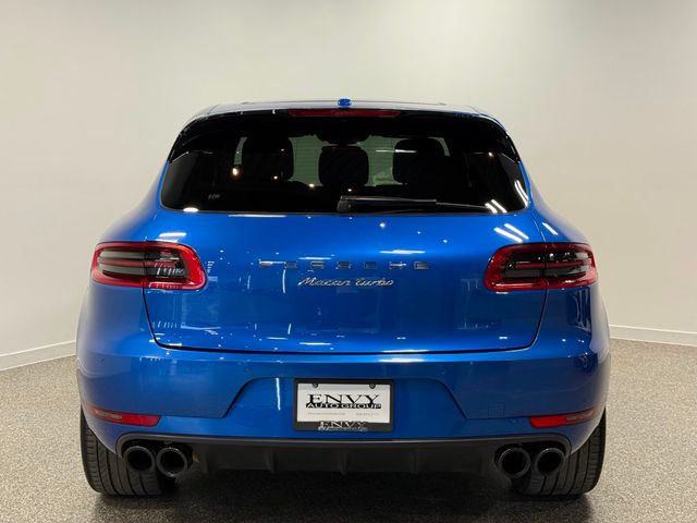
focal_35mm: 48
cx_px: 348
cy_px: 262
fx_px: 966
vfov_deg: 30.3
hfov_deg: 39.7
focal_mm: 6.76
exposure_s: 1/221
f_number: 1.78
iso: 64
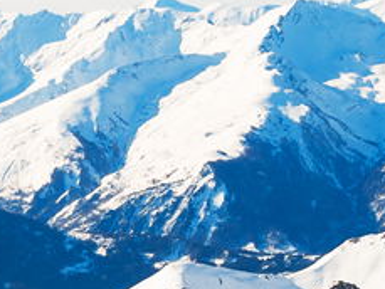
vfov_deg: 6.8
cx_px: -187
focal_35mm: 215
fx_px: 2392
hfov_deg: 9.0
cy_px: 395
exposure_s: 1/800
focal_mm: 32
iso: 160
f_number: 7.1
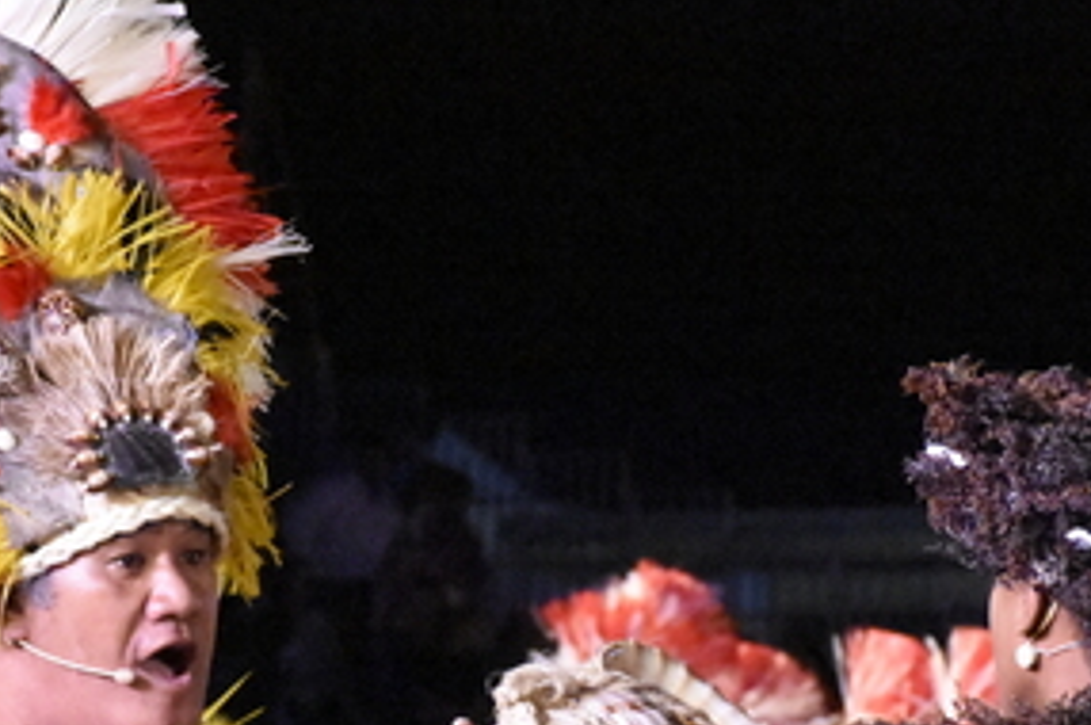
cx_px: 542
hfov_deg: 7.7
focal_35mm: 269
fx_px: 8143
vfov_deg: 5.1
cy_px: 677
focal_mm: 80
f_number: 7.1
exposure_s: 1/500
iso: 25600
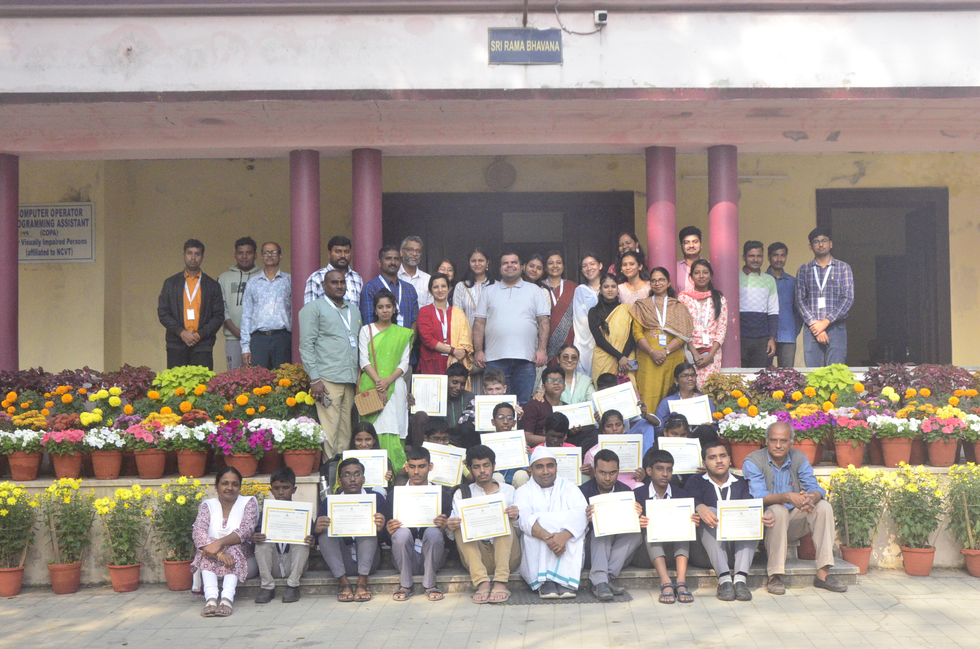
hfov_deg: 43.7
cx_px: 490
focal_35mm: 45
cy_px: 324
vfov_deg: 29.7
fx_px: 1222
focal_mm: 30
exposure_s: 1/2000
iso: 4000
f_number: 7.1
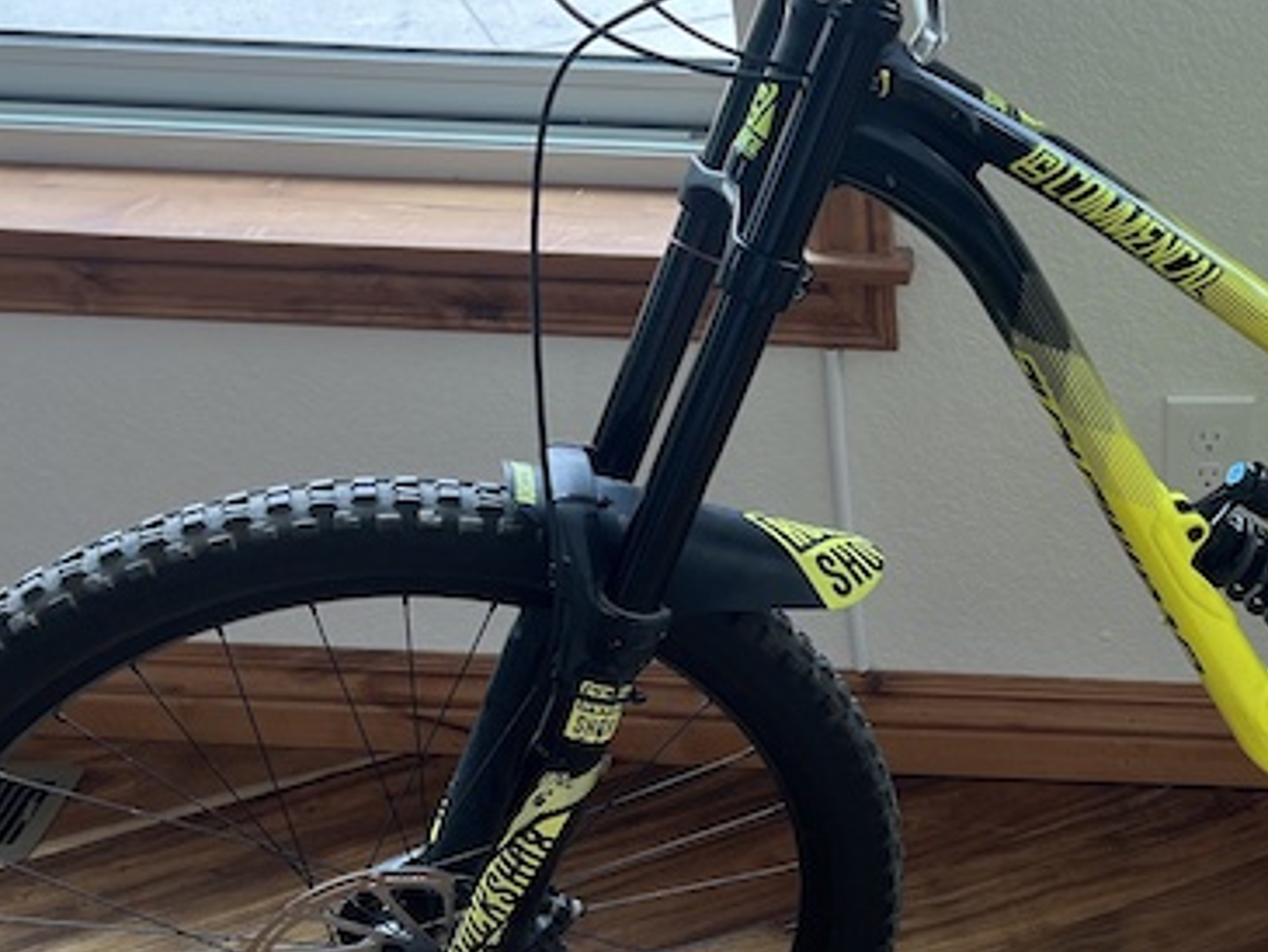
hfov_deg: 32.4
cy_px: 559
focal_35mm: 57
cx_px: 1098
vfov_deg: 25.6
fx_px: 2089
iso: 50
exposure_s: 1/225
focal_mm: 5.1
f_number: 1.6
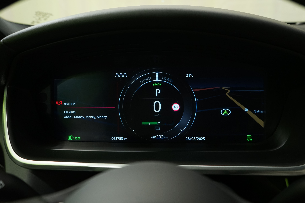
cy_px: 102
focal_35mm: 34
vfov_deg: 38.9
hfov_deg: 55.8
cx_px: 152
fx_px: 288
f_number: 6.3
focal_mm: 34
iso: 1250
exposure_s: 1/25
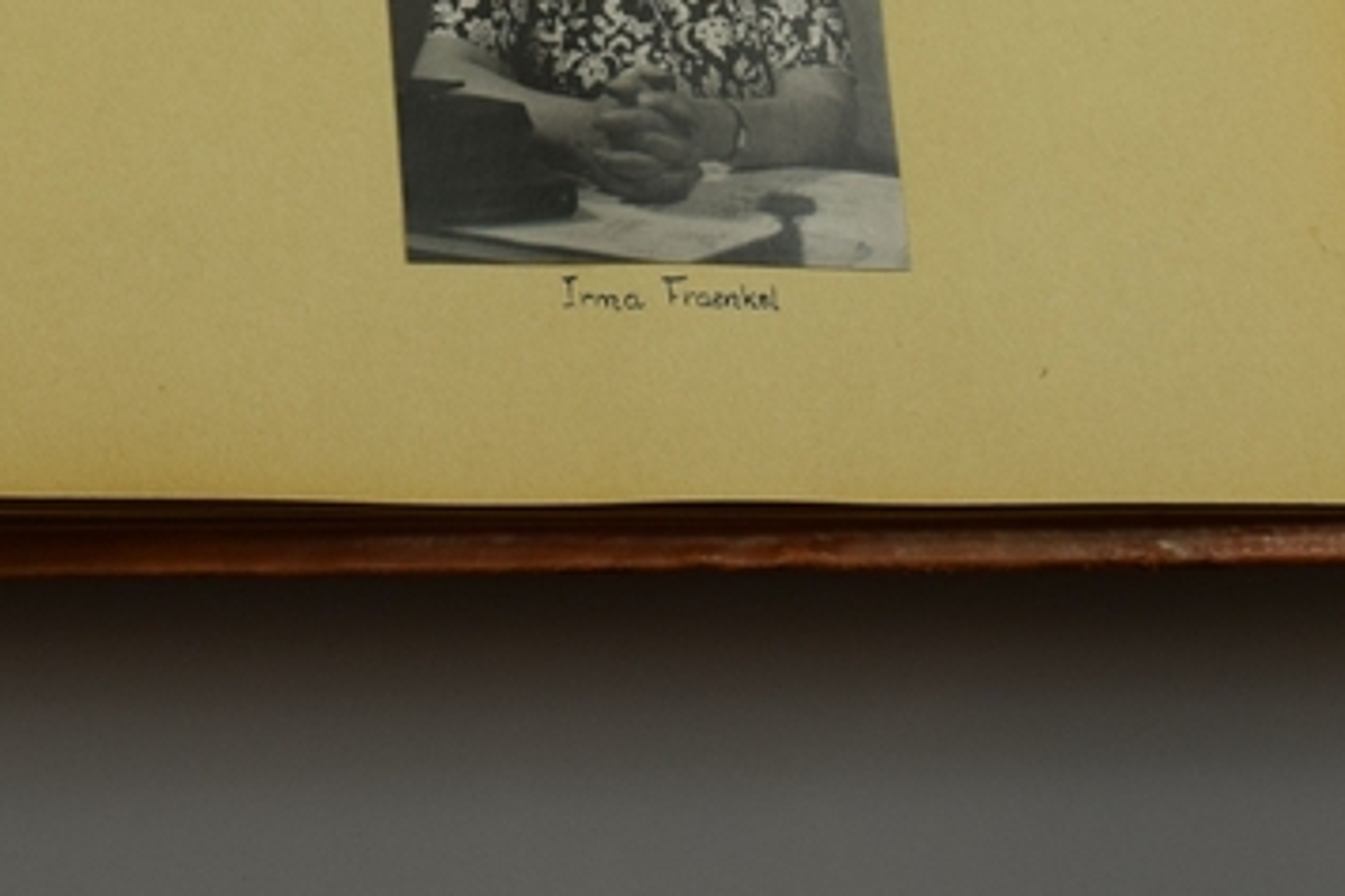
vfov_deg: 9.7
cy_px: -495
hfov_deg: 14.3
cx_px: -453
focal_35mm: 137
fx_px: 5104
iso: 360
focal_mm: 27
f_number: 8
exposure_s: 1/250
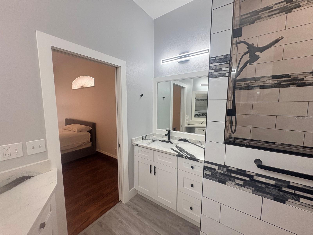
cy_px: 118
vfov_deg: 85.7
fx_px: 127
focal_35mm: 14
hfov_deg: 102.1
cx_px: 156
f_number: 2.2
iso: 125
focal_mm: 2.22
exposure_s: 1/120
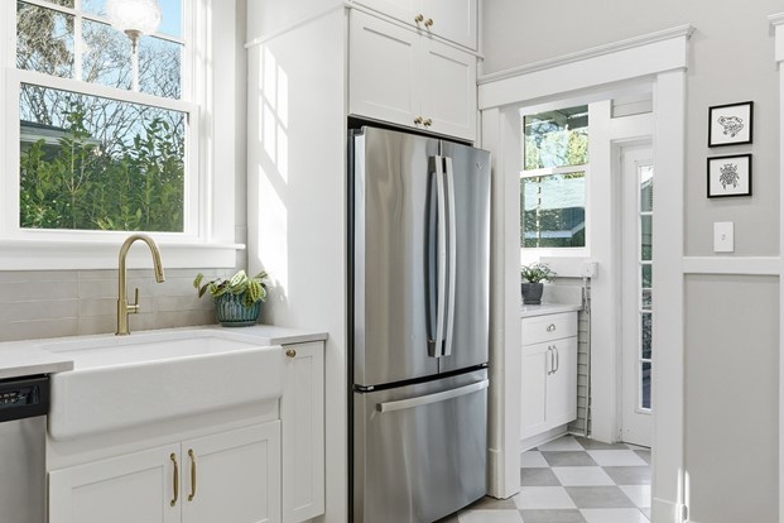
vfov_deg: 46.4
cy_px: 255
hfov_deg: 65.3
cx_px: 434
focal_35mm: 28
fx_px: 610
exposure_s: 1/200
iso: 320
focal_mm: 16
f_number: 9
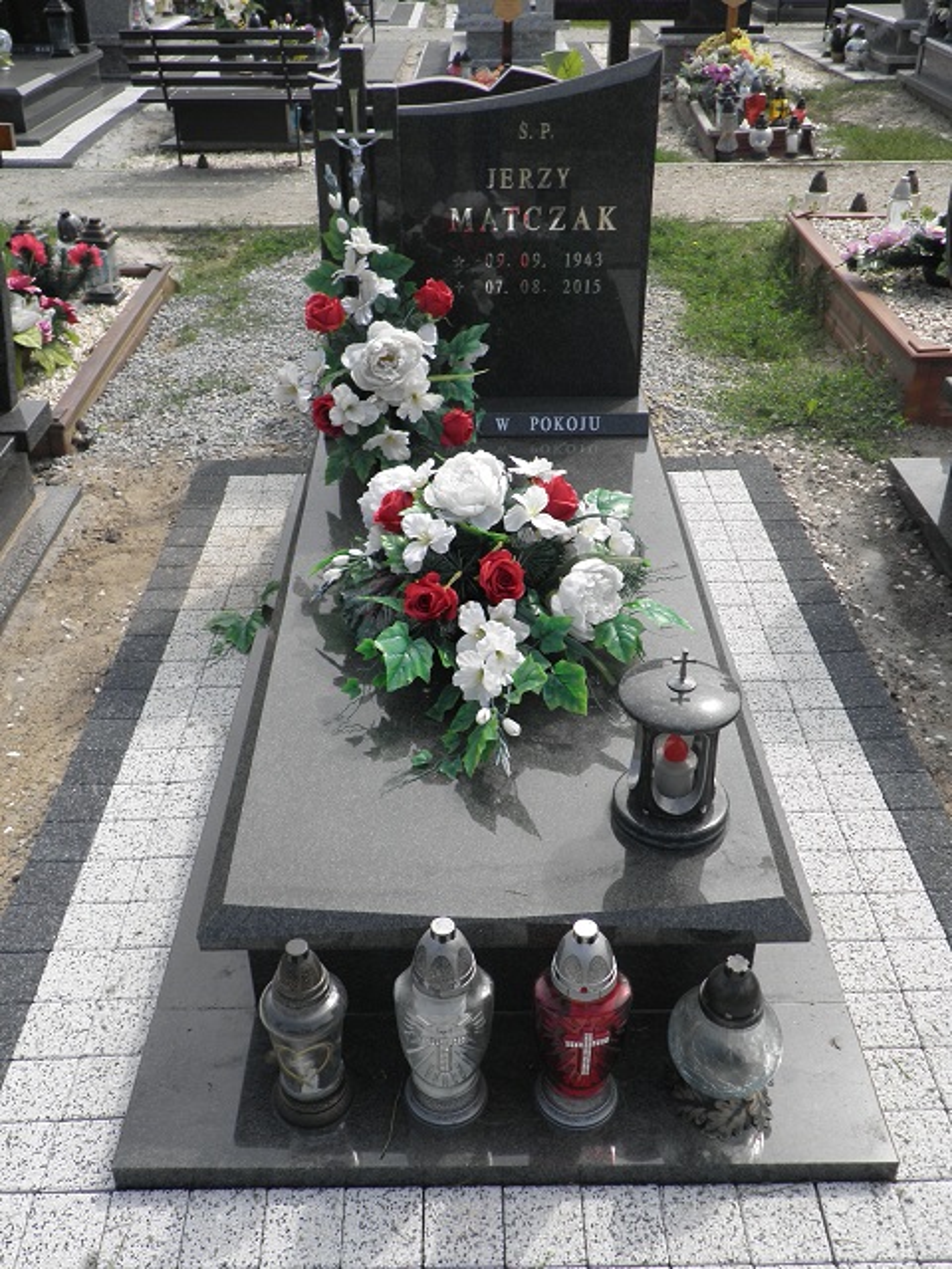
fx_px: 1173
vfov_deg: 56.8
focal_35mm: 32
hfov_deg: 44.2
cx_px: 476
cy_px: 634
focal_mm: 5.9
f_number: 9.4
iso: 64
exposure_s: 1/80
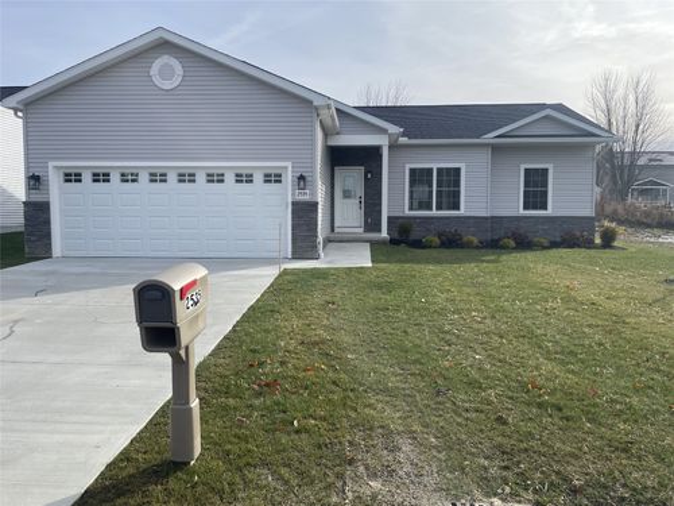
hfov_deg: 67.3
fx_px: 506
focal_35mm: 26
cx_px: 337
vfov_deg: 53.1
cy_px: 253
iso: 32
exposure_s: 1/3040
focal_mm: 4.2
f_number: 1.6
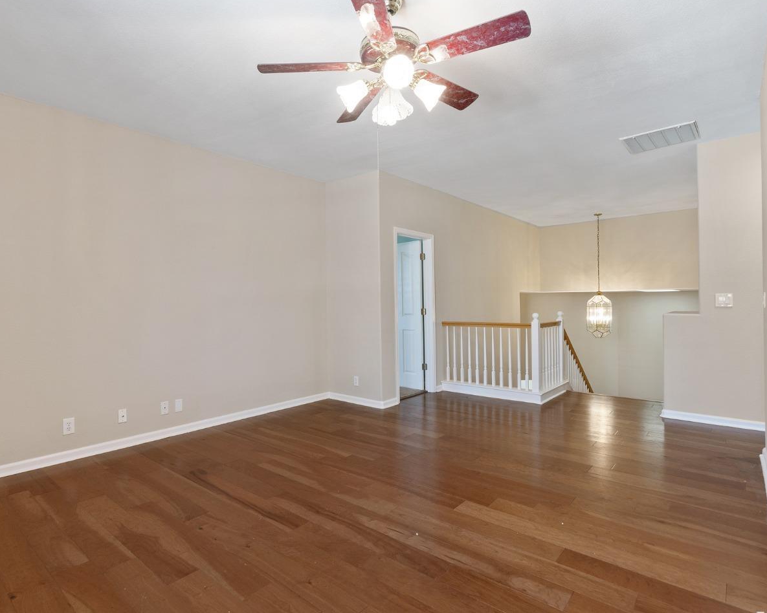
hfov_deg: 83.1
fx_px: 431
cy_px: 305
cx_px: 355
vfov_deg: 70.9
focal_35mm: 19
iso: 320
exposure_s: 1/6
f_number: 9
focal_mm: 16
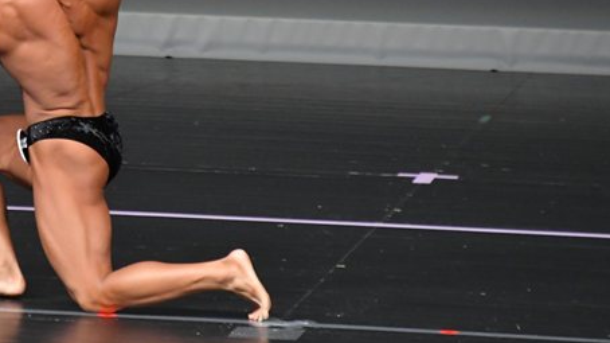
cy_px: 38
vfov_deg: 1.5
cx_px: 101
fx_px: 13016
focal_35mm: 805
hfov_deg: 2.7
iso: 4000
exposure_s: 1/400
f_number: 5.6
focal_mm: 300
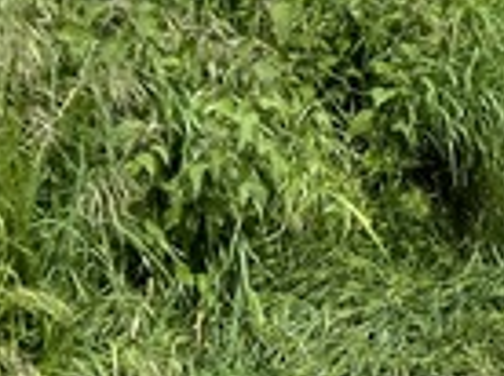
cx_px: 1052
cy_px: -234
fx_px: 3038
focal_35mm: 209
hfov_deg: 8.9
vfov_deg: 7.0
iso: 64
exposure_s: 1/3367
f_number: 1.78
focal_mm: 6.86
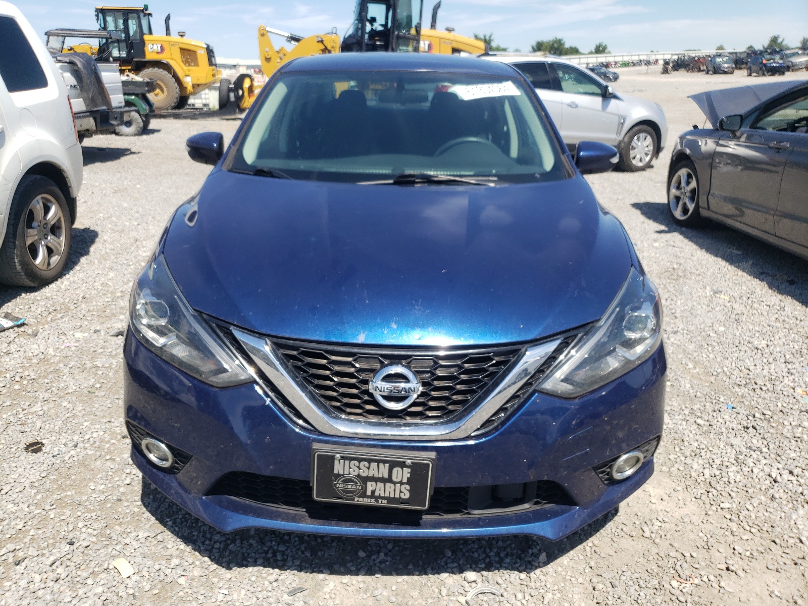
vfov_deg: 53.1
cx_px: 404
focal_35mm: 26
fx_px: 607
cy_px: 303
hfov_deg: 67.3
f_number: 1.5
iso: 50
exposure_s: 1/2000
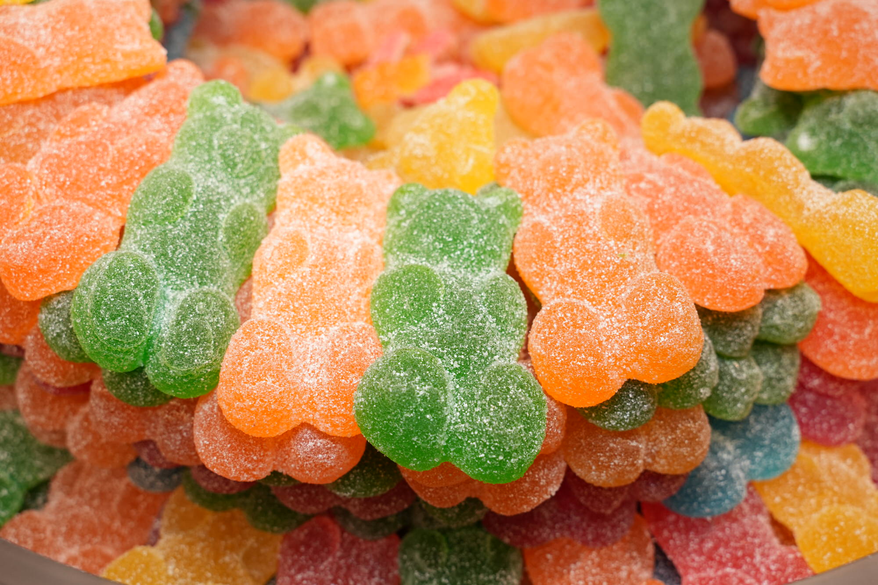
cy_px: 292
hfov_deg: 49.6
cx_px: 439
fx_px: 951
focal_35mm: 39
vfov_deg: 34.2
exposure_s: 1/160
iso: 640
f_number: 7.1
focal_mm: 39
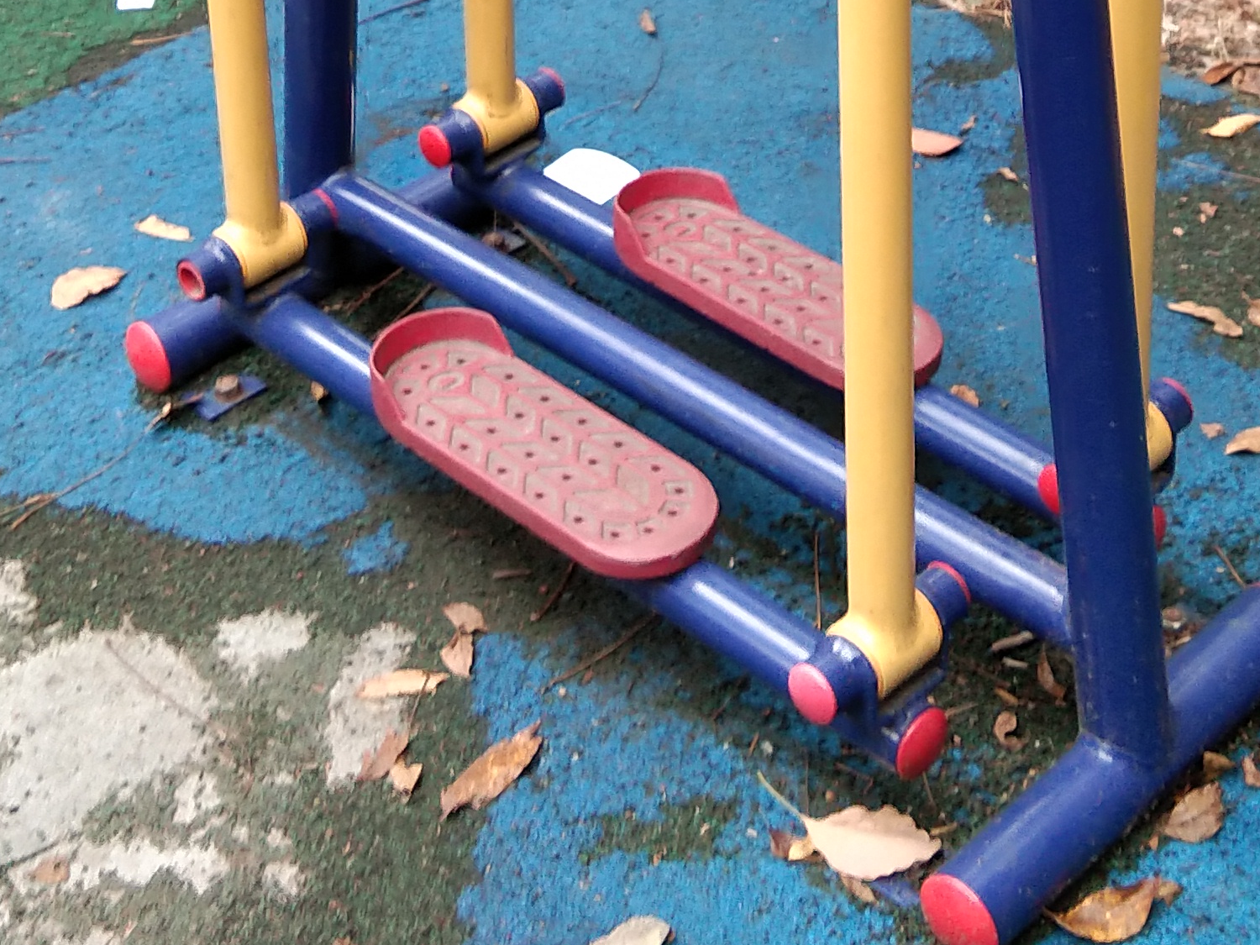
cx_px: 759
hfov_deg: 22.7
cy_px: -286
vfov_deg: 16.2
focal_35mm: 86
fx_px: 3130
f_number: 2.2
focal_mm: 3.69
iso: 160
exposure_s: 1/50
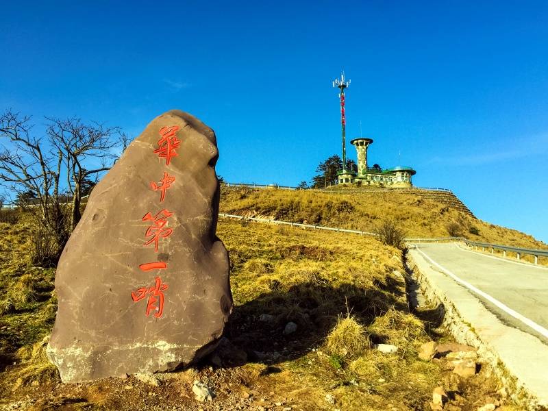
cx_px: 274
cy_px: 206
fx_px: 459
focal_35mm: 29
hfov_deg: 61.7
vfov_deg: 48.2
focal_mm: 4.15
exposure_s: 1/1050
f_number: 2.2
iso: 32
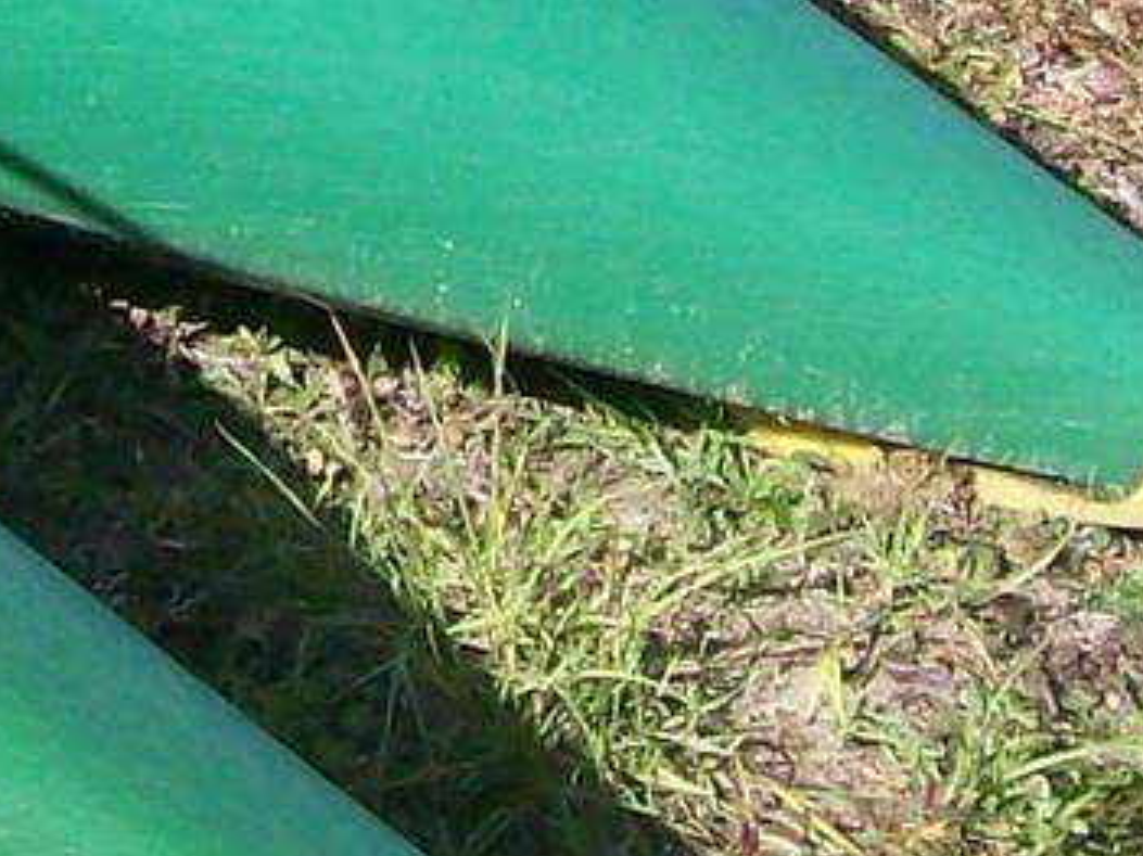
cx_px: -977
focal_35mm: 210
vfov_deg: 6.7
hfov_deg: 9.0
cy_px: -1305
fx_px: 6932
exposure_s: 1/313
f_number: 4.8
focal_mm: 6
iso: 80
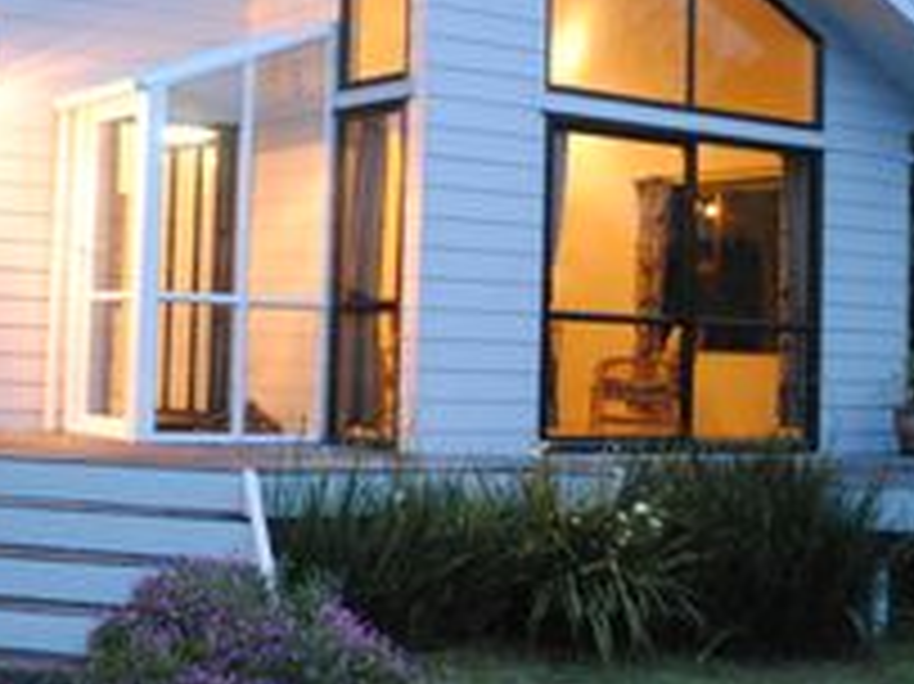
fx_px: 1583
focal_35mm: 60
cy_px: 250
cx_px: 135
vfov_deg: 24.3
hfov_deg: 31.1
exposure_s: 1/20
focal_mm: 18
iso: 1600
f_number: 3.5
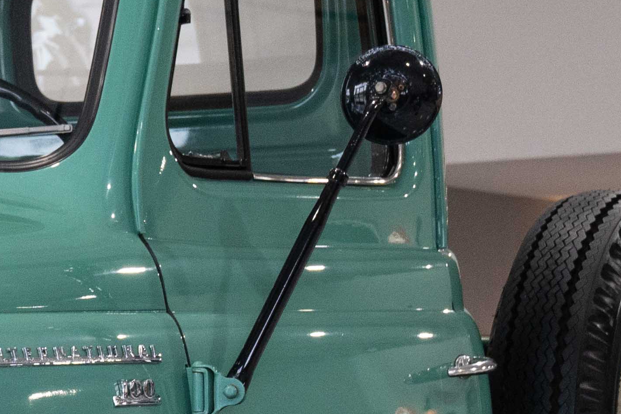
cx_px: -339
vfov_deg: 6.4
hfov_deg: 9.4
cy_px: 560
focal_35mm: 212
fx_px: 3658
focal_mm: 43
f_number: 6.3
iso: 1250
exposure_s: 1/125
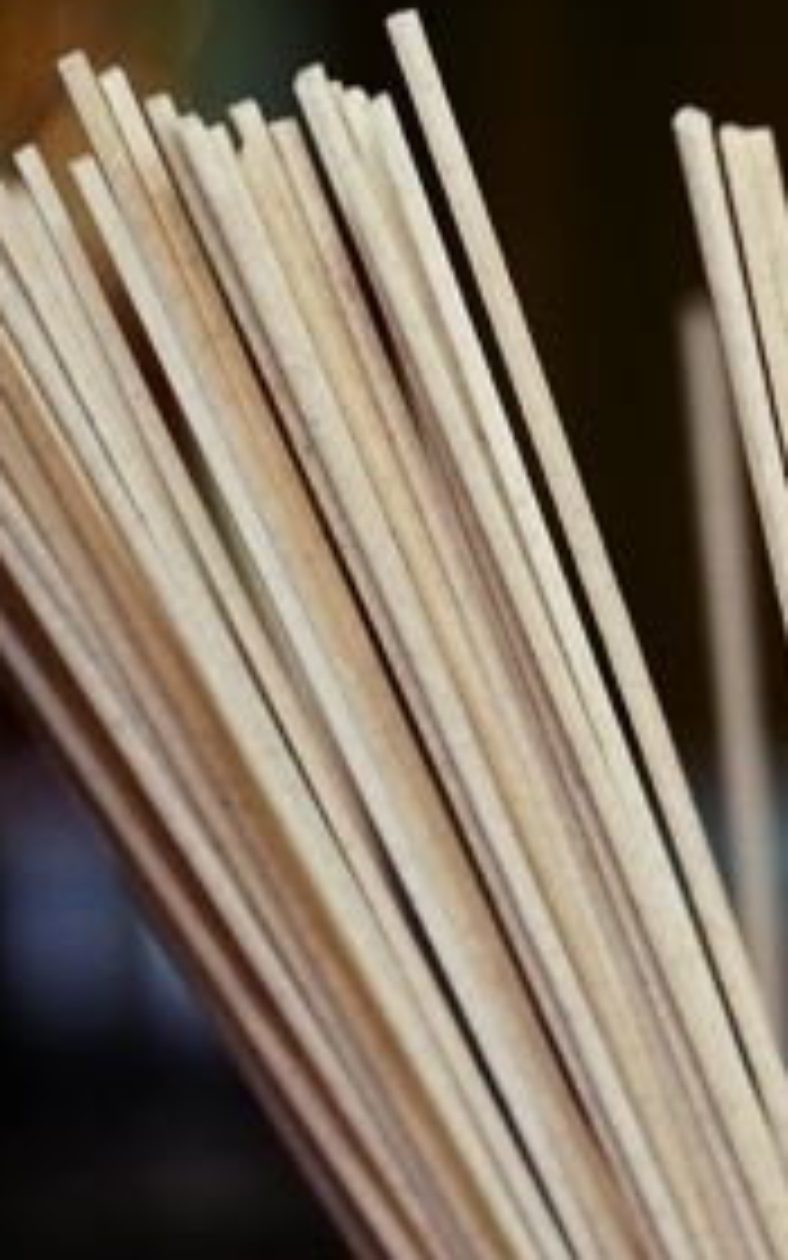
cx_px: 1608
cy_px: 704
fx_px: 5601
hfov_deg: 7.7
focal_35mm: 163
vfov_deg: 12.8
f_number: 5
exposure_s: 1/60
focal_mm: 56
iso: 1600
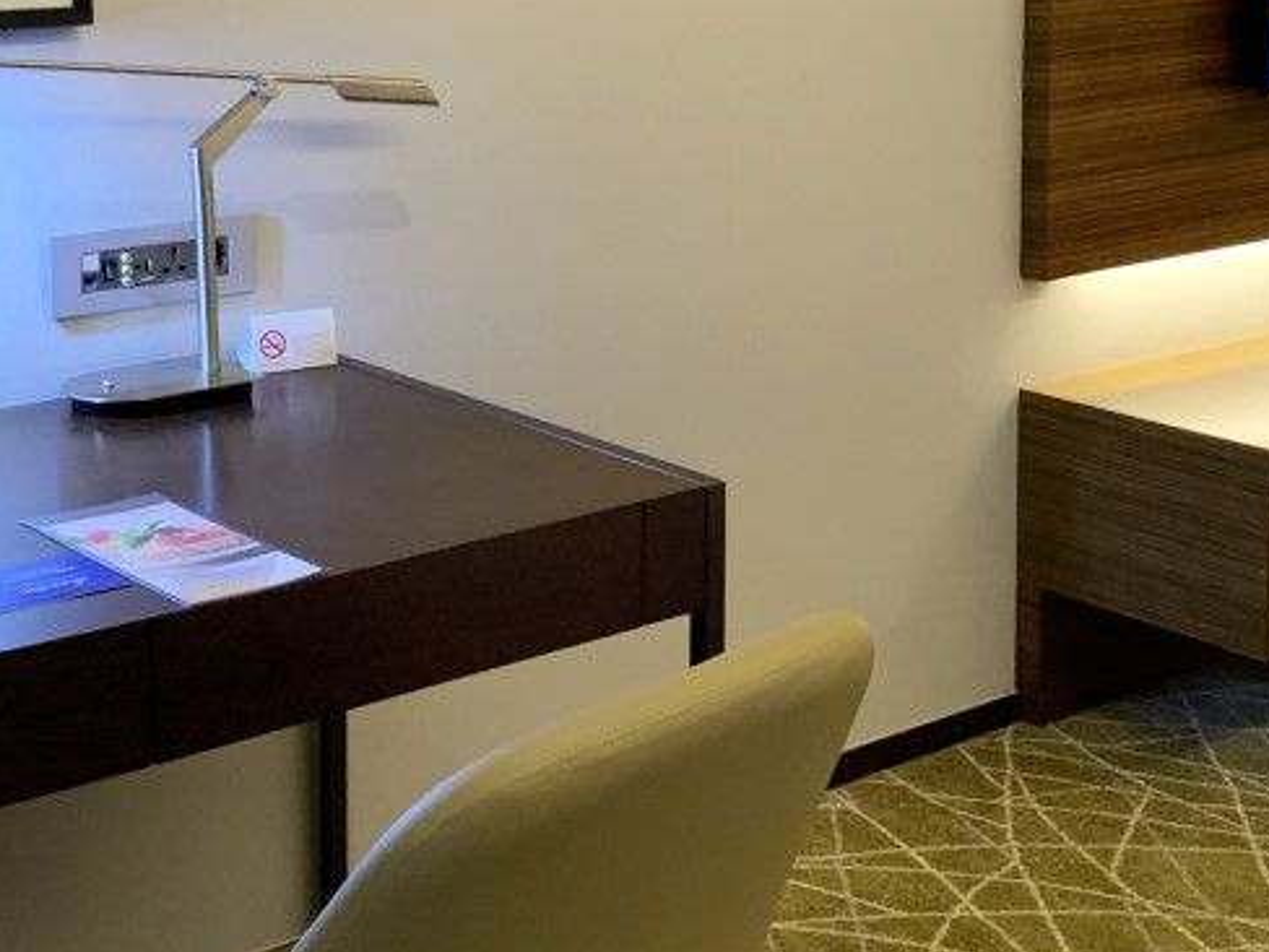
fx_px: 2346
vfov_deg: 22.7
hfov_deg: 30.3
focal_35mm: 64
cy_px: 231
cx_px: 640
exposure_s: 1/40
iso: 250
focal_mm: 4.25
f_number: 1.8
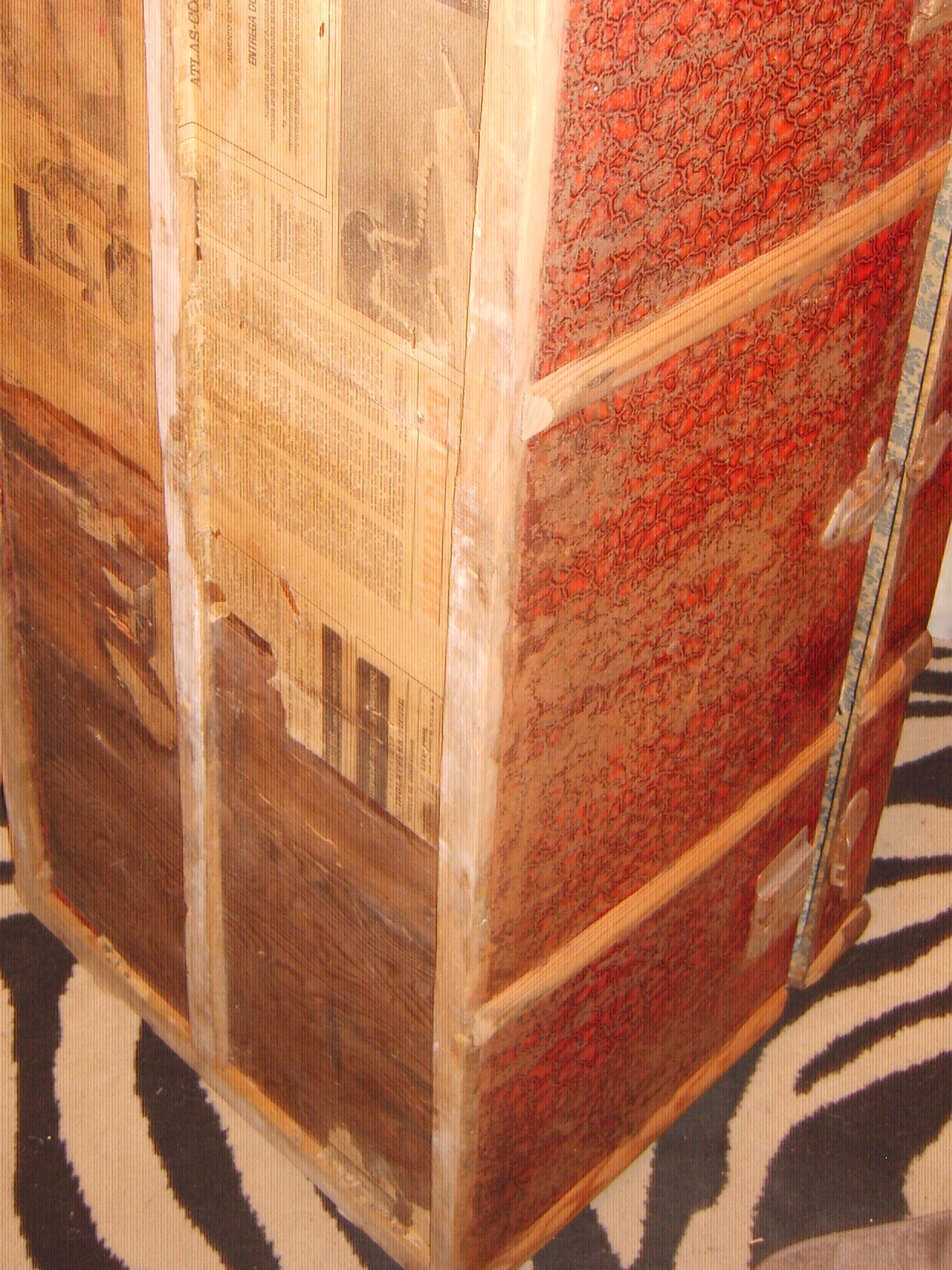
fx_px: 2017
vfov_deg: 34.2
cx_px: 464
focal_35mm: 55
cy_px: 311
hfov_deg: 26.6
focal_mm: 7.4
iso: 100
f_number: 2.8
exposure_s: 1/30
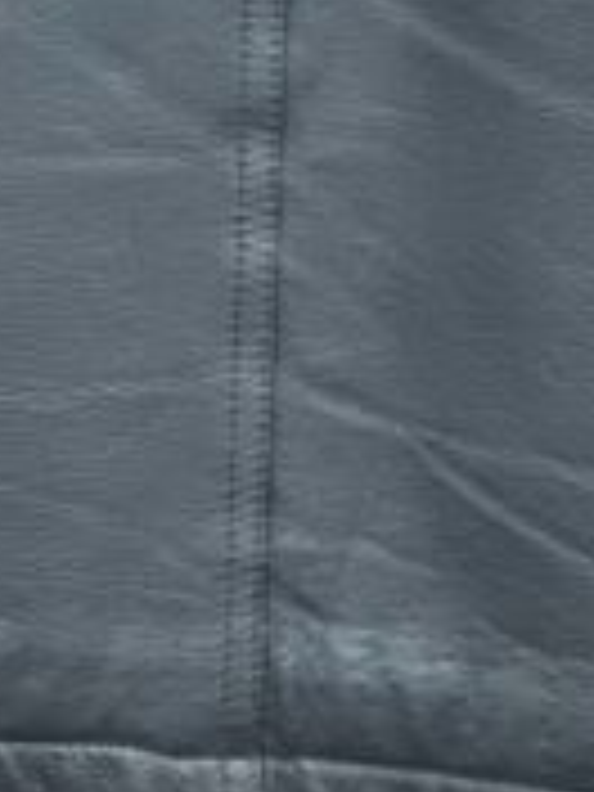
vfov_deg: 5.3
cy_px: -896
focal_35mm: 364
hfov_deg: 4.1
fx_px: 8328
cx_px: 176
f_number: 2.2
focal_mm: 7.5
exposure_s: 1/121
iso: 125
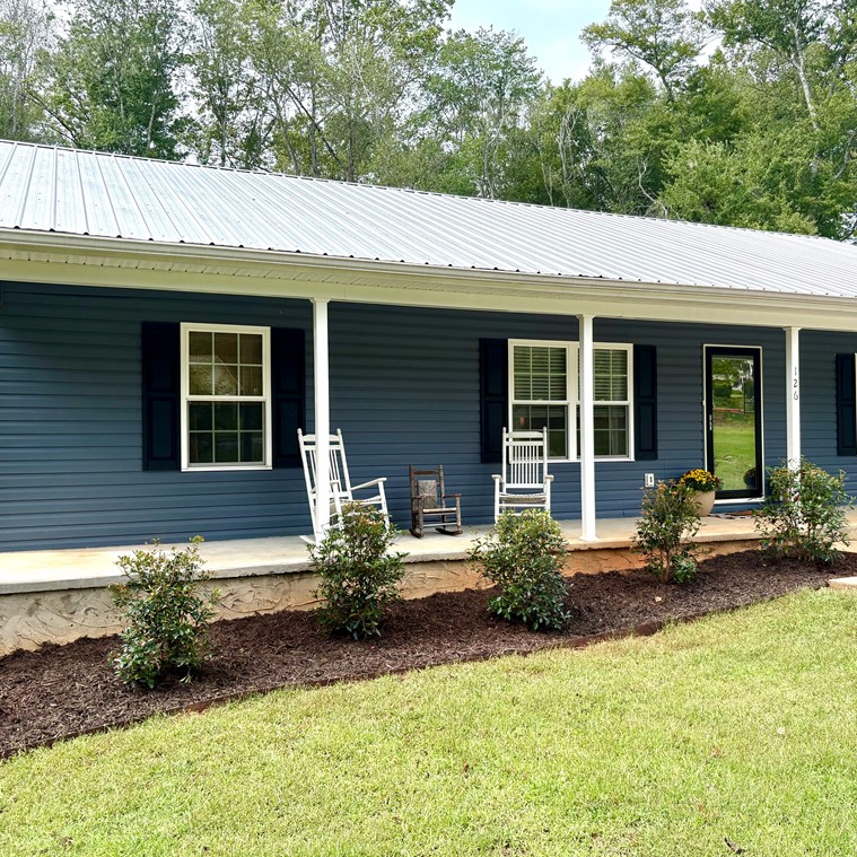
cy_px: 427
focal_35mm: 31
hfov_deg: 52.5
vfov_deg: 52.5
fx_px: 868
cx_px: 461
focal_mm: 5.96
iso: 64
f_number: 1.6
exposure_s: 1/1901
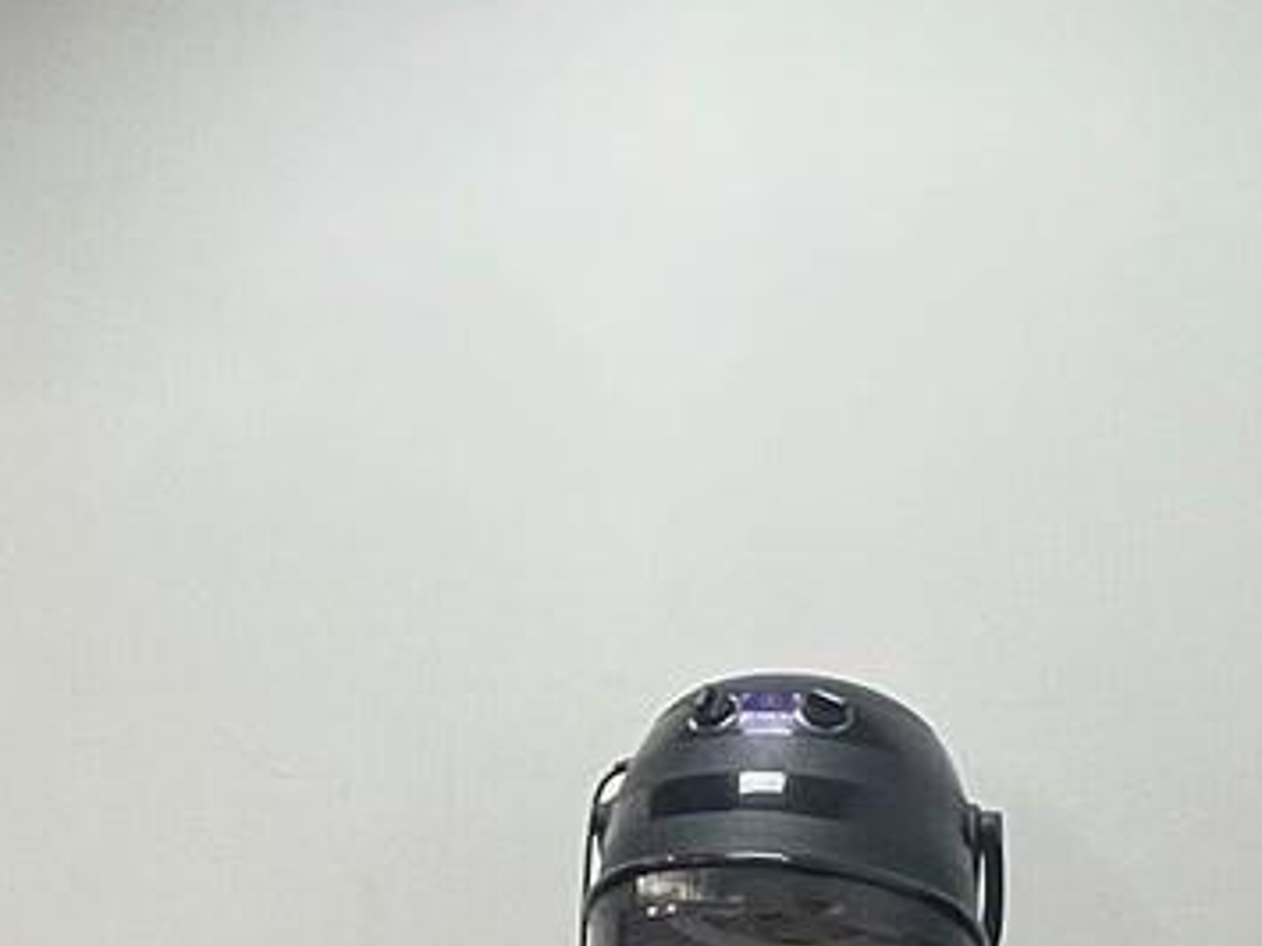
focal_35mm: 75
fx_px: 2733
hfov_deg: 20.7
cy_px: 637
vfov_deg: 19.6
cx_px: -811
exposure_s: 1/120
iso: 200
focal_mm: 1.57
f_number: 1.8
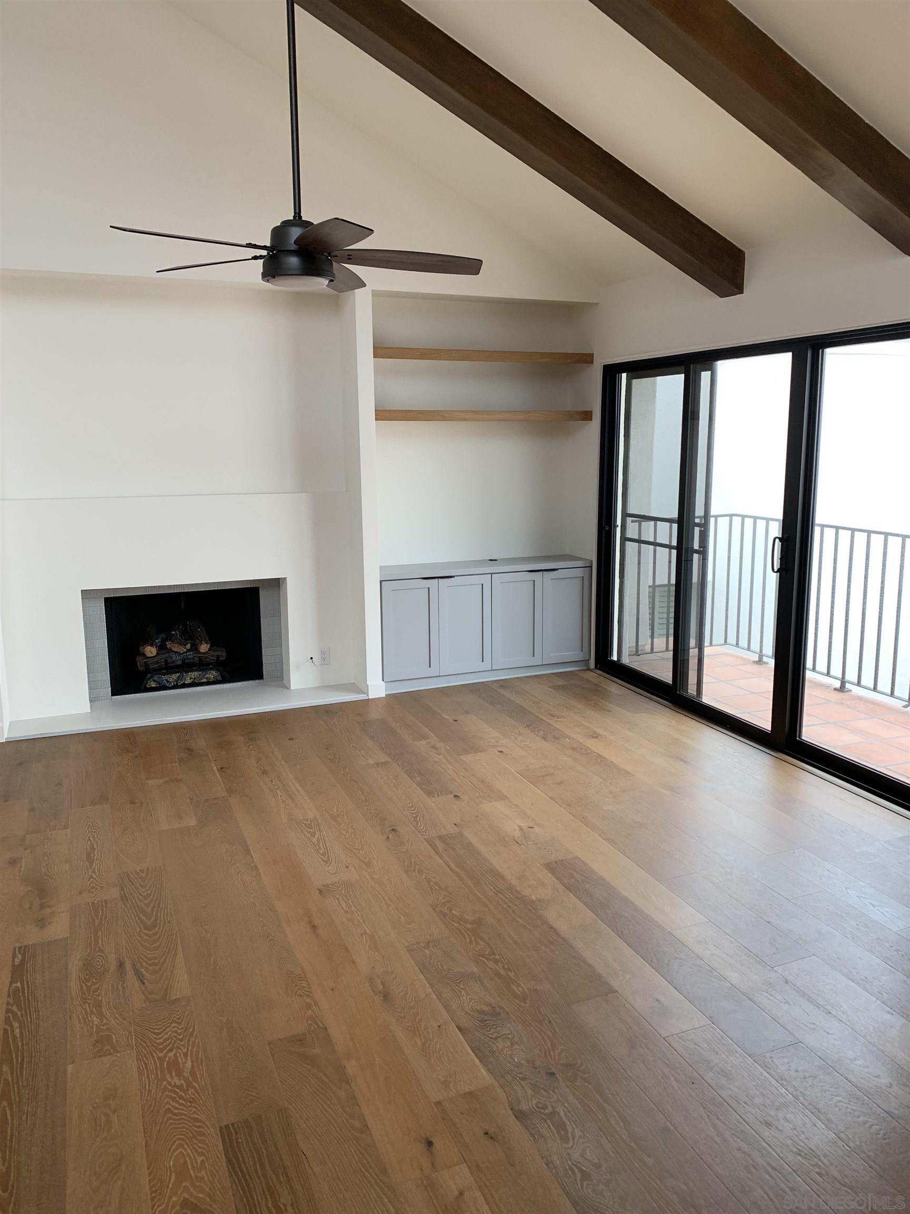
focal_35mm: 26
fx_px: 911
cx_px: 455
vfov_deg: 67.3
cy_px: 607
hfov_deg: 53.1
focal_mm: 4.25
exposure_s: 1/99
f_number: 1.8
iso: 100
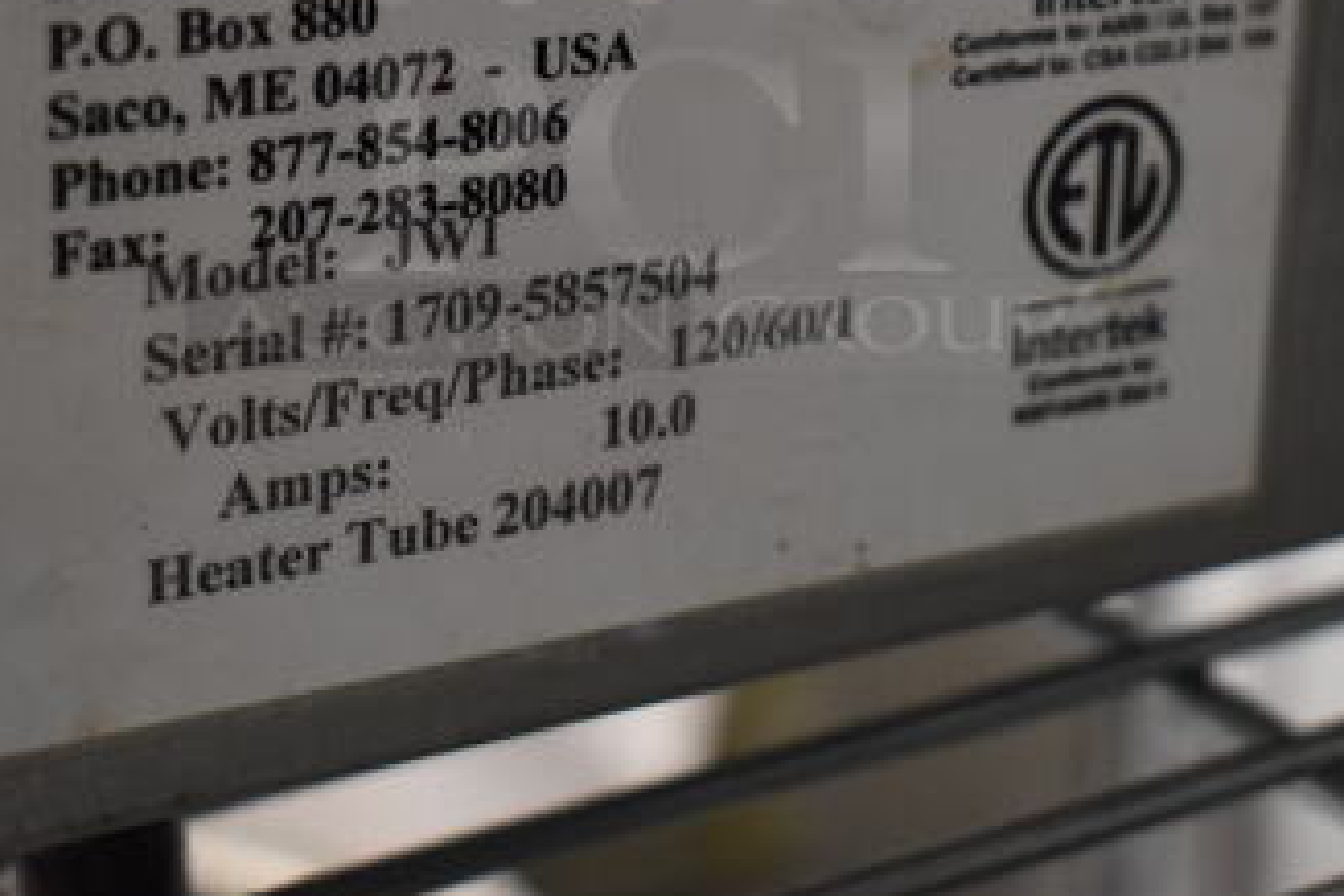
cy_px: 152
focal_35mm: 87
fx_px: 3245
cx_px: 645
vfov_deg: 15.6
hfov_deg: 23.4
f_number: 4.2
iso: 2000
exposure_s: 1/60
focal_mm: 31
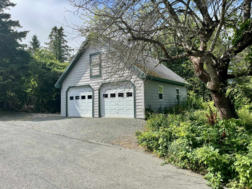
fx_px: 189
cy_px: 94
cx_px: 126
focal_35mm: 26
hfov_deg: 67.3
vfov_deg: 53.1
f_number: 1.6
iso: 50
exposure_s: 1/2571
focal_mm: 5.1
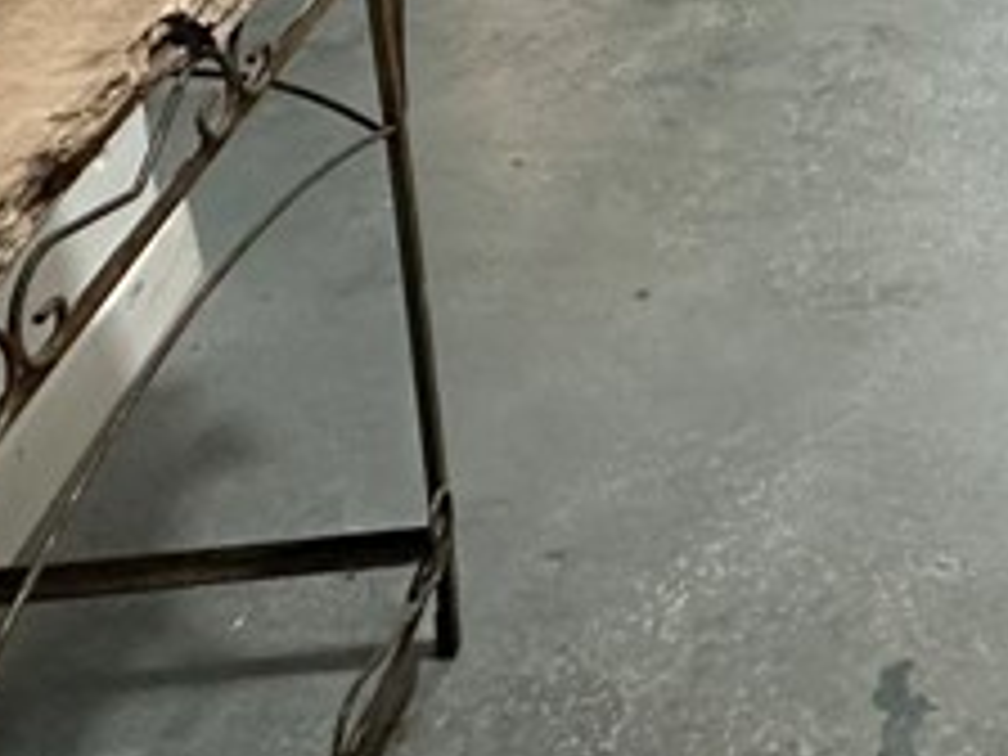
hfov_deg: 26.6
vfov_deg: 17.2
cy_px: -724
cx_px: 1228
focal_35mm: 64
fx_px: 1864
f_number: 2.2
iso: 250
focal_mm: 2.22
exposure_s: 1/60
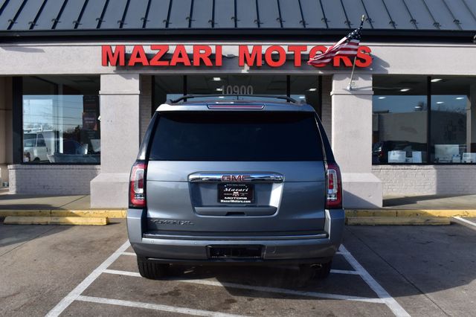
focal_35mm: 36
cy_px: 158
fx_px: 476
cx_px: 238
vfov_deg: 36.8
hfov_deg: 53.2
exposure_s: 1/400
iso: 400
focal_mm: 24
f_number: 11
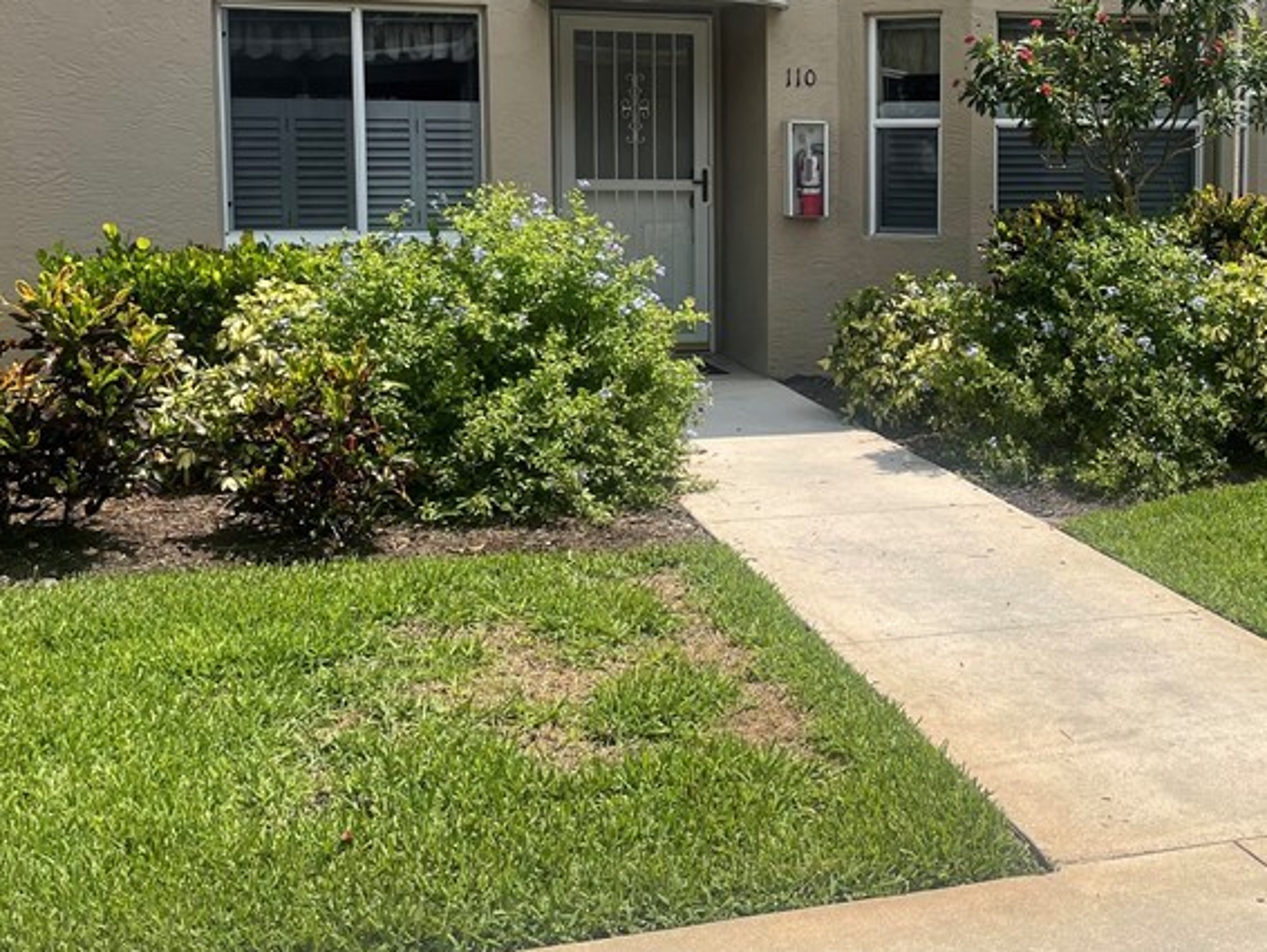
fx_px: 1721
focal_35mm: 47
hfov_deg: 39.8
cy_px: 316
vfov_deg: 30.7
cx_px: 875
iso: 32
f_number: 1.6
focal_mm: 4.2
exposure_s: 1/4132
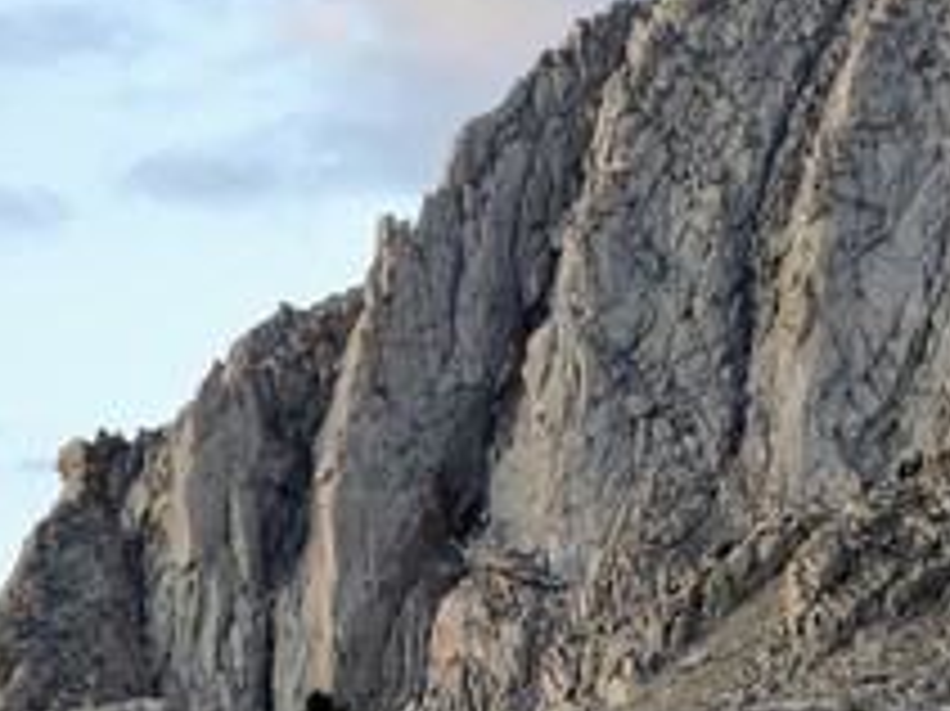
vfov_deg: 6.8
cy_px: 356
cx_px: 671
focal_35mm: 218
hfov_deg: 9.1
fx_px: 5979
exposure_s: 1/125
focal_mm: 19.68
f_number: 6.3
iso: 320
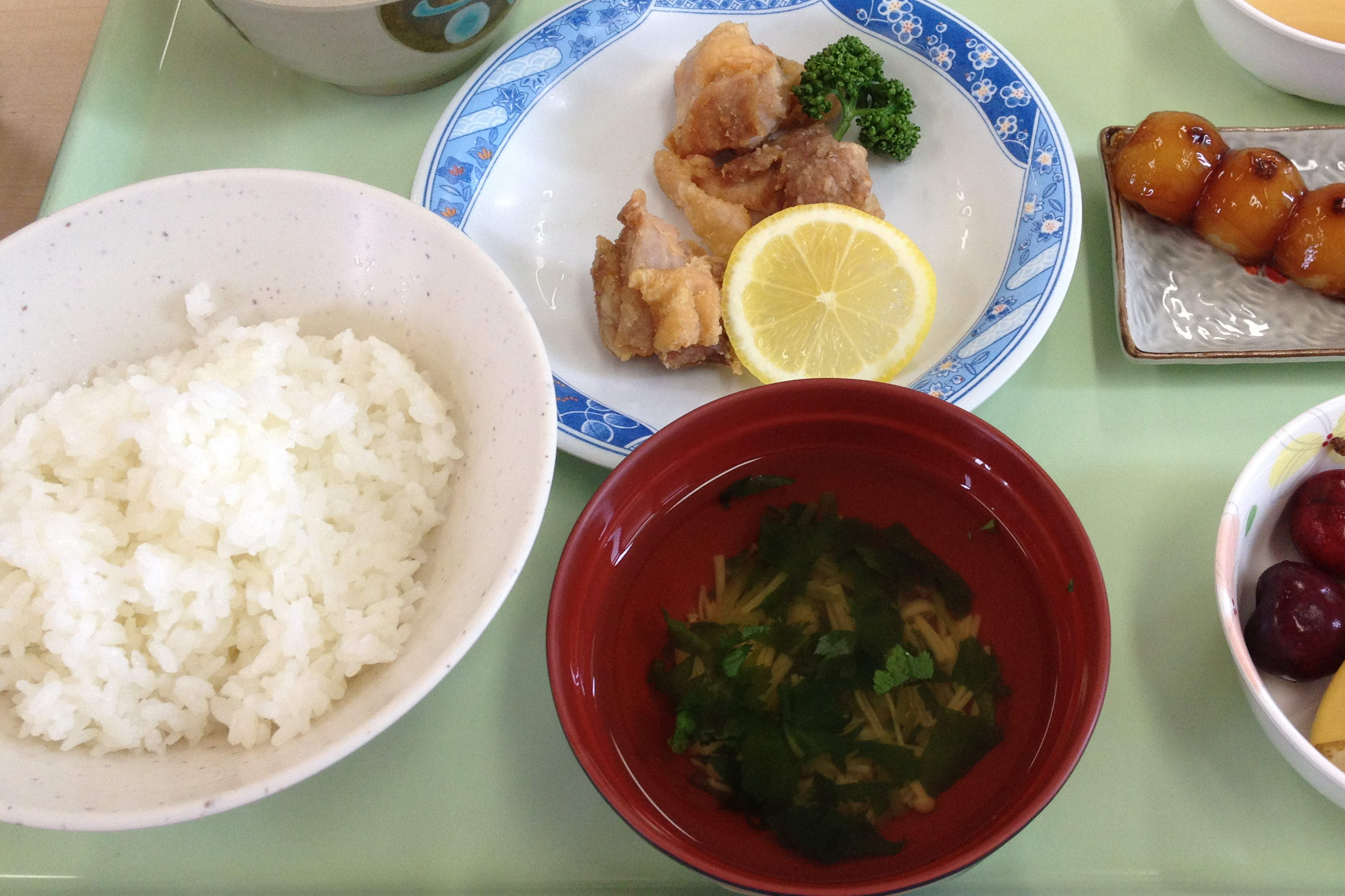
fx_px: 1756
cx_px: 794
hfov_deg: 41.8
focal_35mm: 47
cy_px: 369
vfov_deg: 28.6
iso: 100
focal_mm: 4.28
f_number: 2.4
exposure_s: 1/120
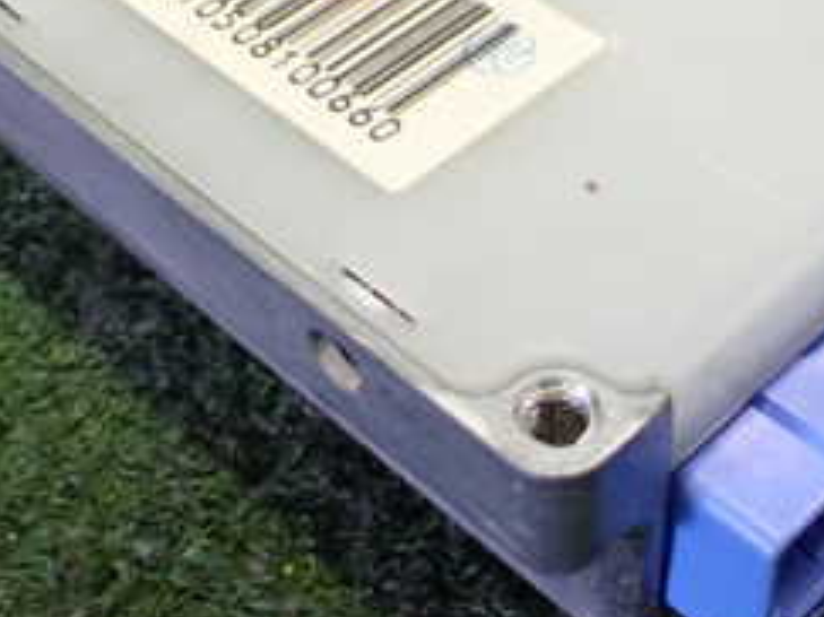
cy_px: 149
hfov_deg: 26.2
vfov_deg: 19.7
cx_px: 522
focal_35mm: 74
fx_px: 1761
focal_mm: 5.4
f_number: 2.3
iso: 800
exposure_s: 1/50
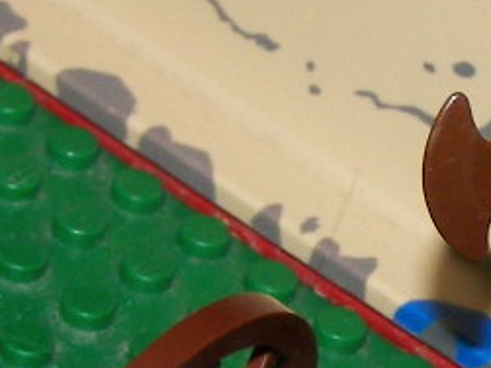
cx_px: 513
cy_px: 354
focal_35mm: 255
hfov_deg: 7.7
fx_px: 3615
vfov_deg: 5.8
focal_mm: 8.3
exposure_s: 1/30
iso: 100
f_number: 2.8
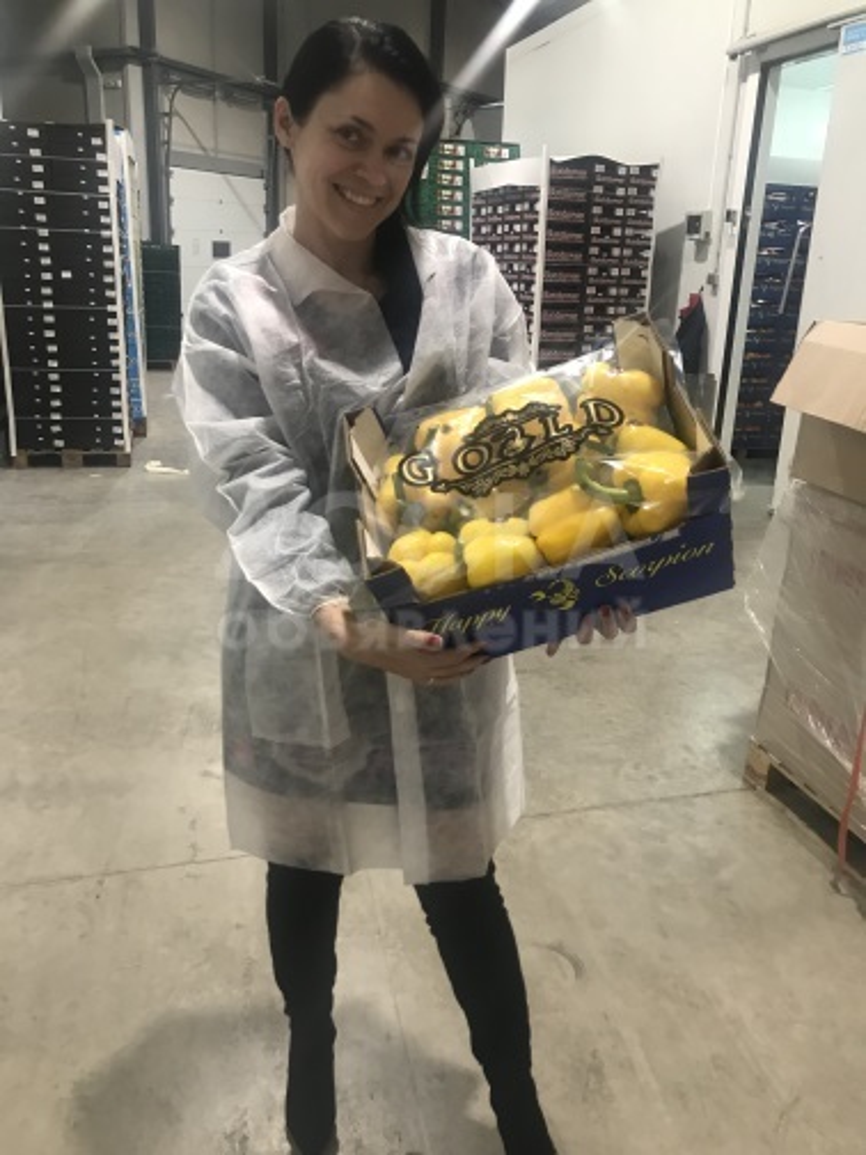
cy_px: 578
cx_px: 433
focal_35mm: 28
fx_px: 934
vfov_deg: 63.4
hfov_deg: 49.7
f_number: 1.8
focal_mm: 3.99
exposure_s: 1/17
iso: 64
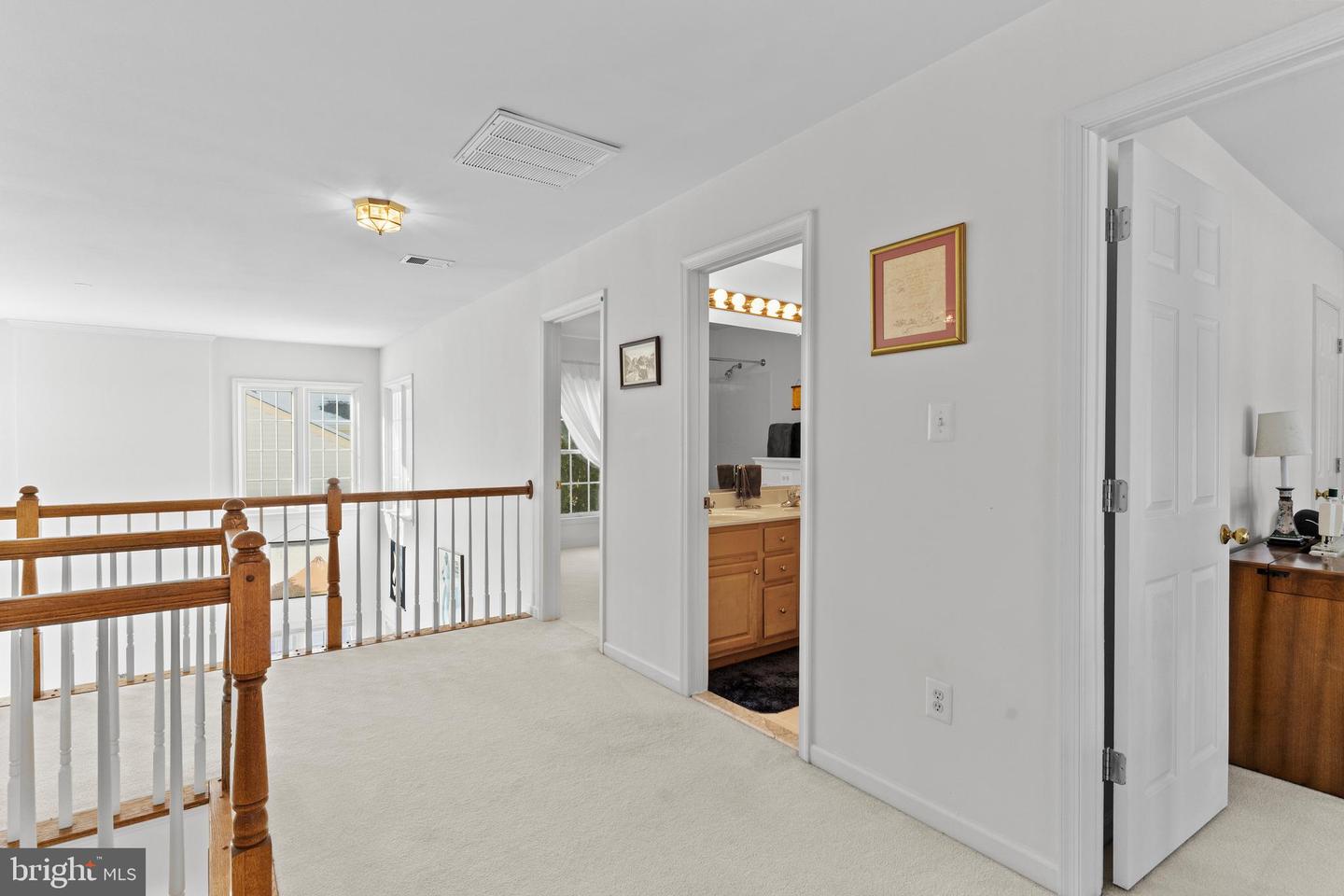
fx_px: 635
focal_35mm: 17
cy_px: 448
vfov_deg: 70.4
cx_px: 672
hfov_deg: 93.3
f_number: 9
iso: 640
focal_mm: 17
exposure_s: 1/30
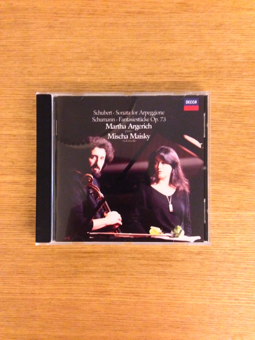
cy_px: 170
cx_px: 128
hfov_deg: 42.9
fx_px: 324
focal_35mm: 33
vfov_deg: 55.4
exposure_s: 1/15
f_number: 2.4
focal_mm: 4.12
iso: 800
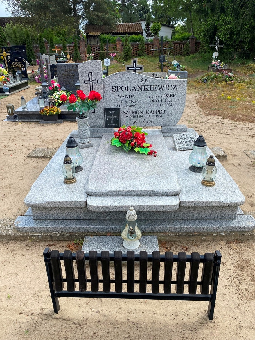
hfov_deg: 53.0
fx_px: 255
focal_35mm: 26
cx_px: 128
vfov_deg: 67.3
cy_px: 170
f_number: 1.8
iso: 32
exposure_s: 1/1779
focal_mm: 4.25
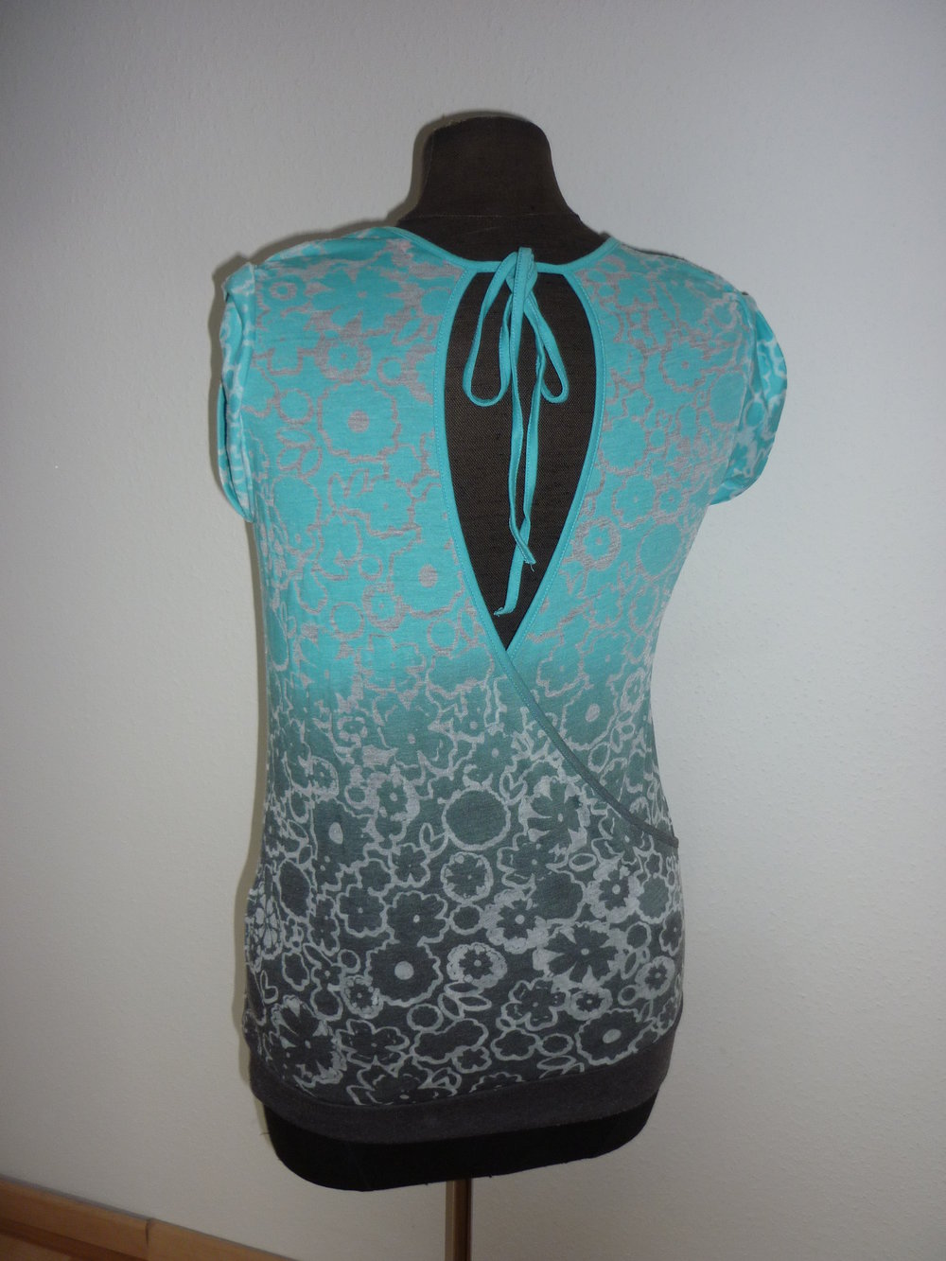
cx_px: 473
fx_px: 1202
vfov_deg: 55.3
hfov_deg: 43.0
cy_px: 630
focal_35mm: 33
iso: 100
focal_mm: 5.5
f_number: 2.8
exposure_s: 1/60
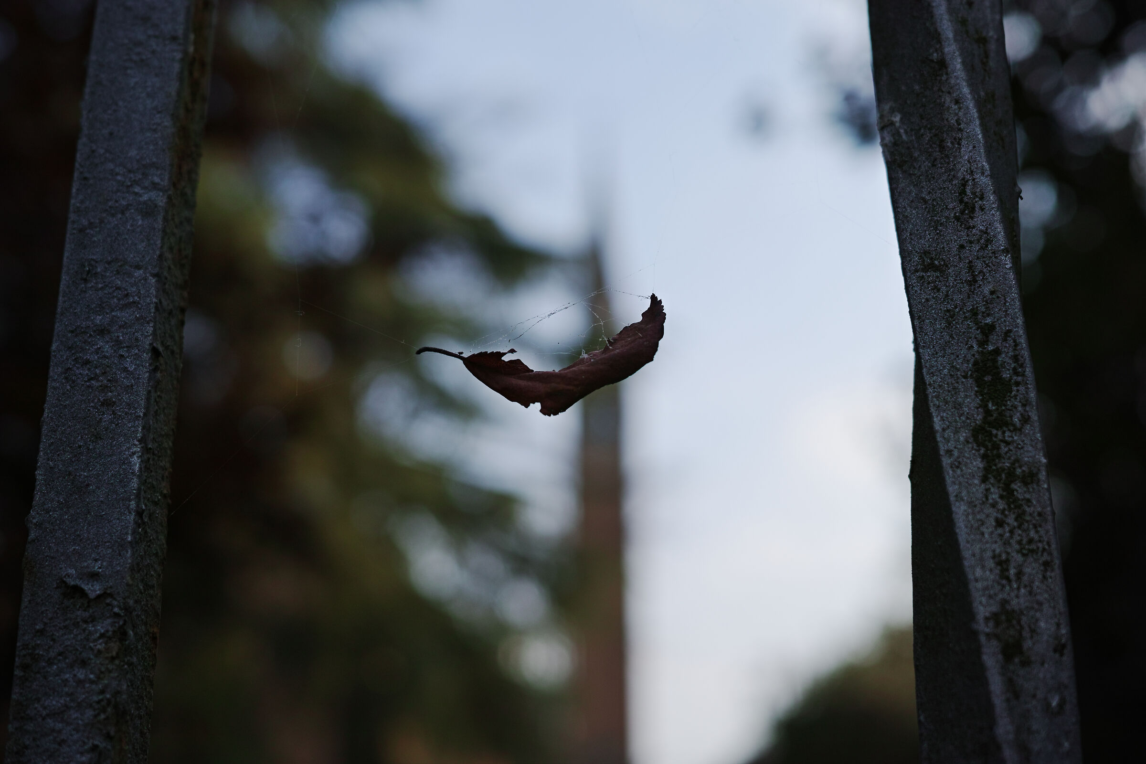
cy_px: 382
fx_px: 1432
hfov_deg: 43.6
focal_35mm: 45
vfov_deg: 29.9
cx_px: 573
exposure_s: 1/400
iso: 100
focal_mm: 30
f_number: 4
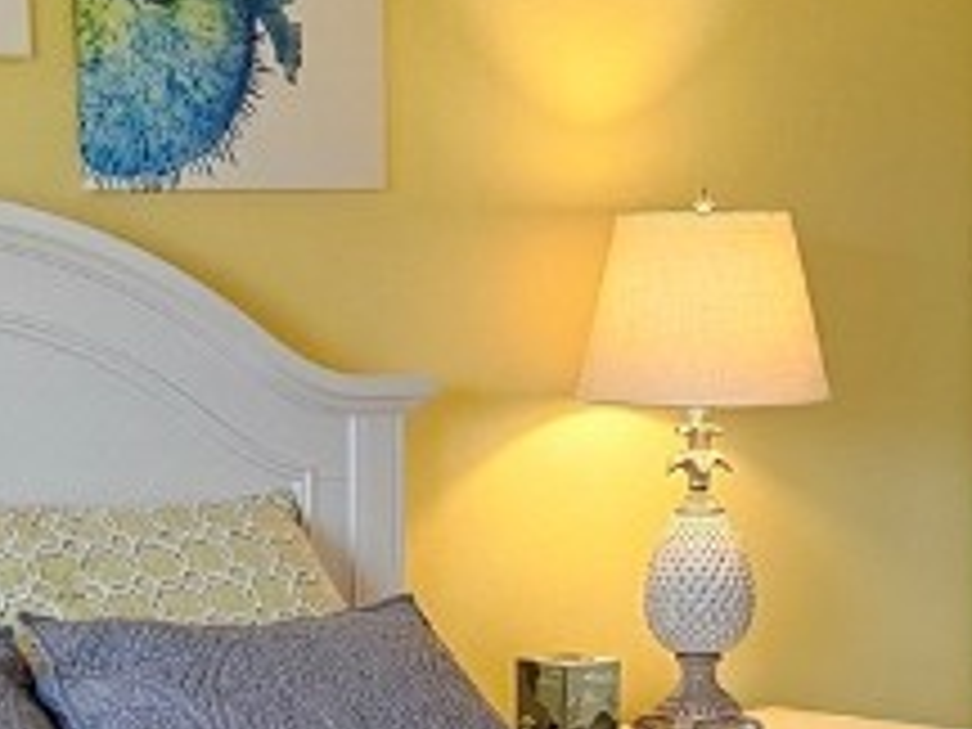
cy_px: 837
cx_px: 594
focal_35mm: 109
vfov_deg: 13.3
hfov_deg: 18.0
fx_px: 3061
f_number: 1.8
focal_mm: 5.4
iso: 400
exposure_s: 1/120
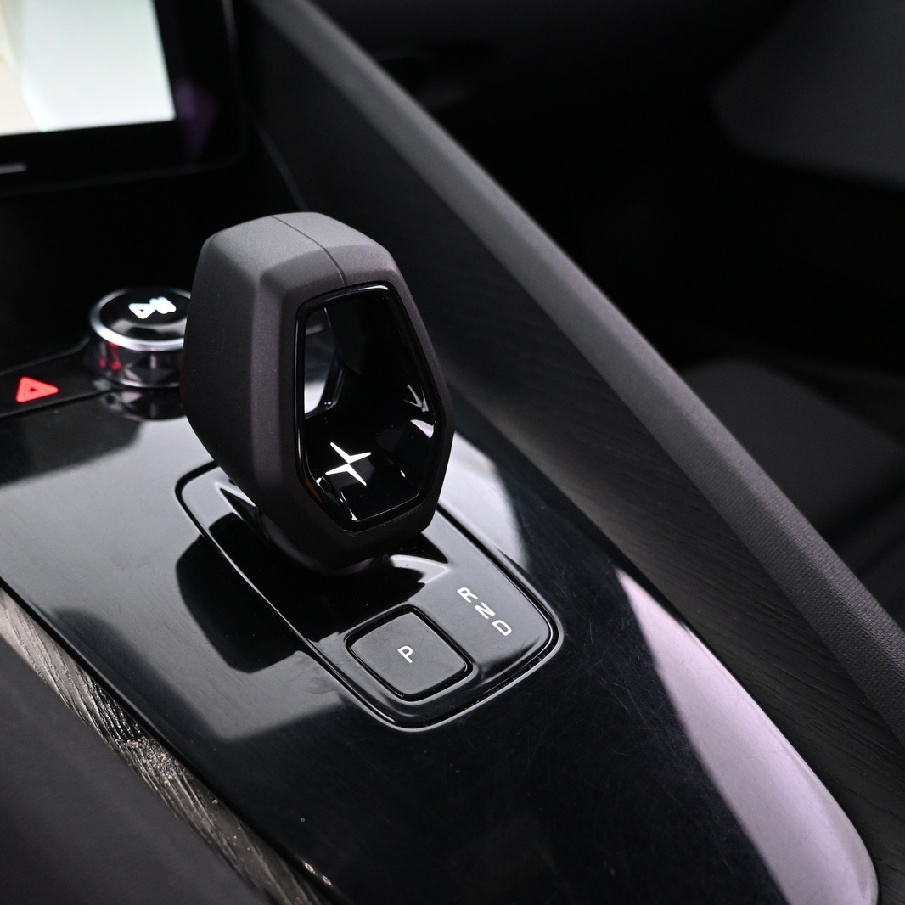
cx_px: 334
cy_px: 458
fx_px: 917
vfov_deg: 52.5
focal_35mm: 31
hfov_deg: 51.9
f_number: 3.5
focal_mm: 16
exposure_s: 1/25
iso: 1600
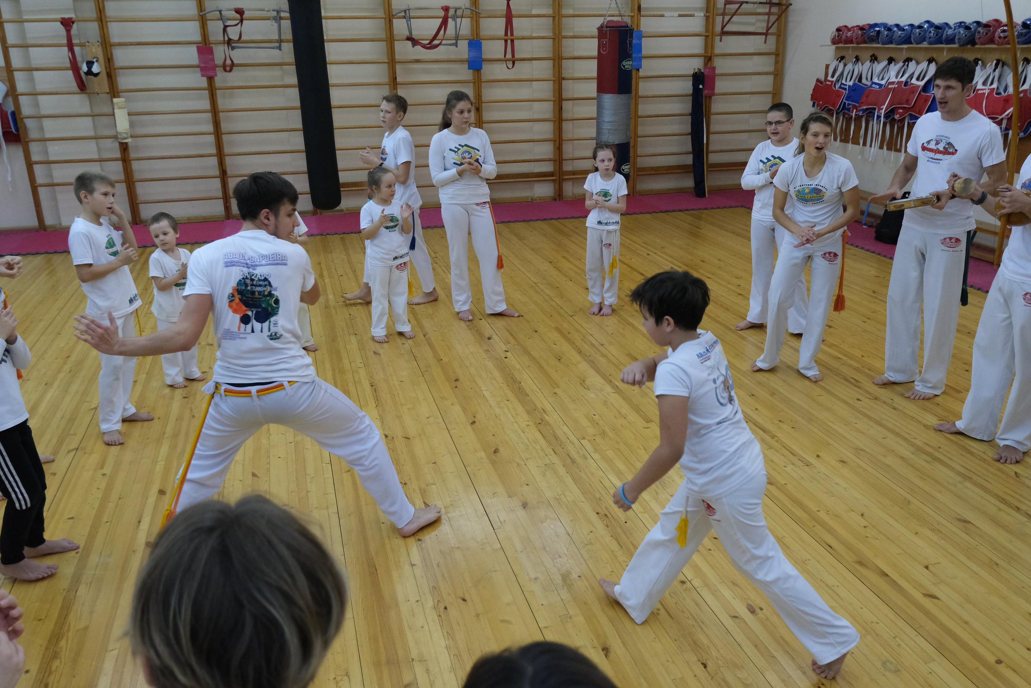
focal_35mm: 30
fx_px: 859
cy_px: 344
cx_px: 516
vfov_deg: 43.6
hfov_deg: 61.9
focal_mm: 20.3
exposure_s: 1/320
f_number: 4.2
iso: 3200
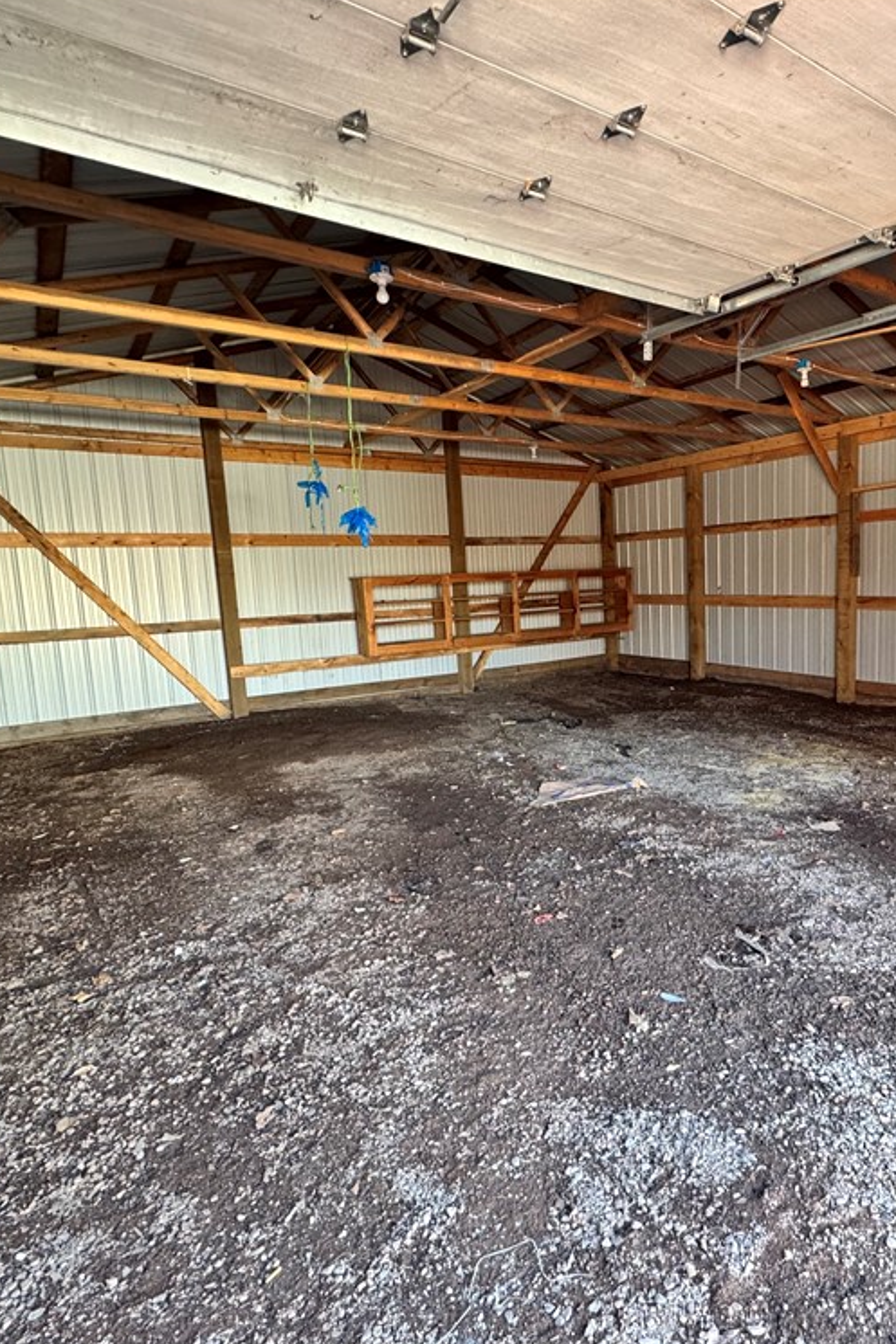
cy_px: 672
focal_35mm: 20
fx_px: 747
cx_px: 611
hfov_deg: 60.2
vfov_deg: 84.0
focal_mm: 2.22
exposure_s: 1/66
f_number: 2.2
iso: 320
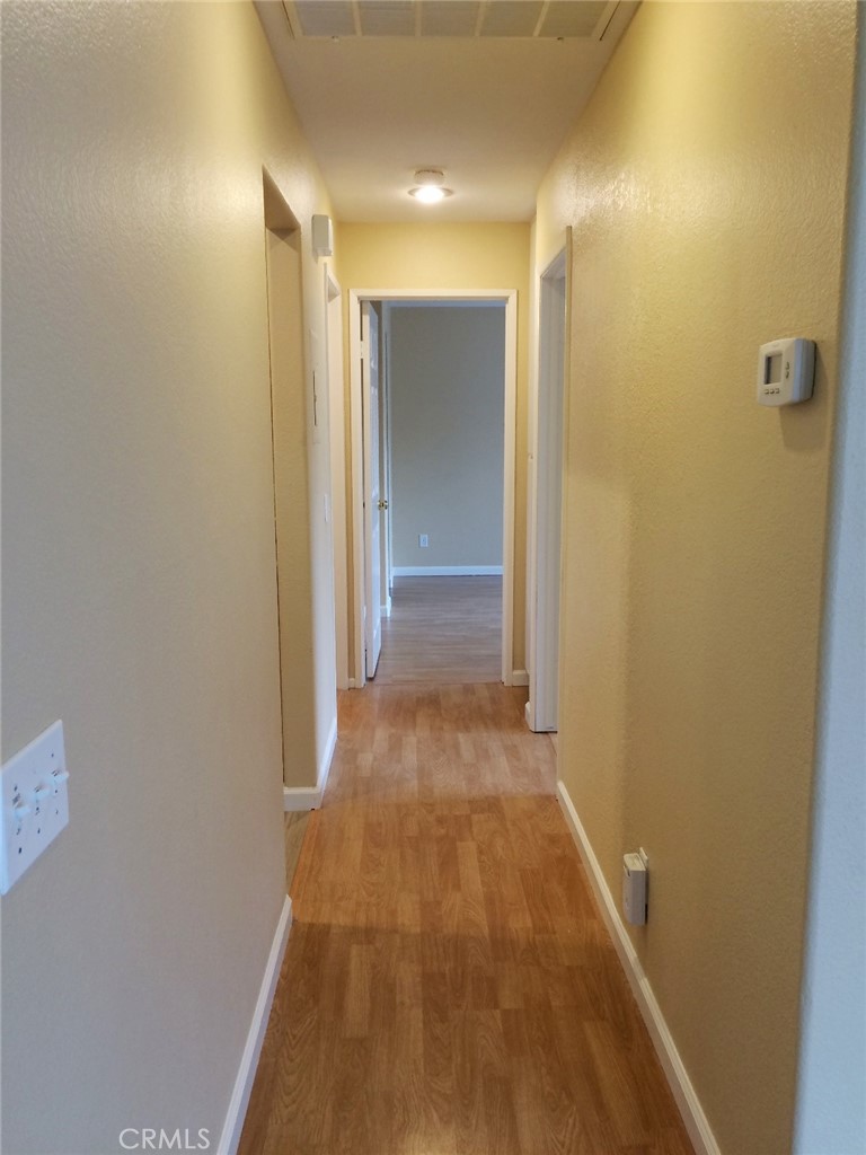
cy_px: 578
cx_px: 433
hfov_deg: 48.2
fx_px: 967
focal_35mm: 29
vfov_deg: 61.7
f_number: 2.2
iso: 80
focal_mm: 4.15
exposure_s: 1/30
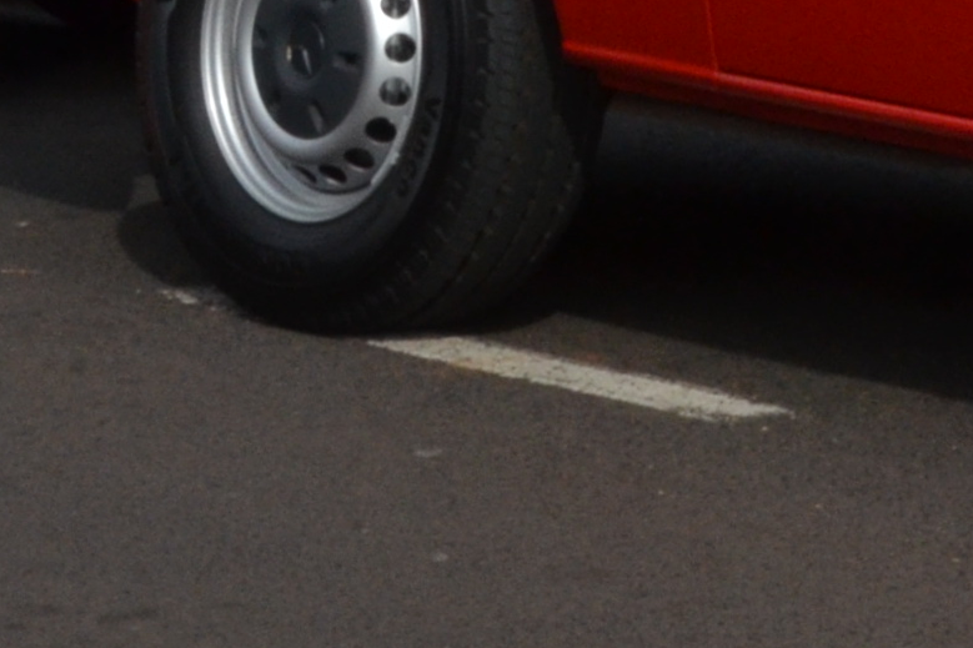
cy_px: -636
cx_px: 1976
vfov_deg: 6.7
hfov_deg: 9.6
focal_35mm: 199
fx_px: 5377
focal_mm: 28
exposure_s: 1/250
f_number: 22
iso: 800
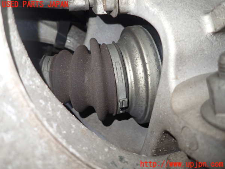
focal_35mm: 25
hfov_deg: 69.4
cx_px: 112
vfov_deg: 54.9
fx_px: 162
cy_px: 84
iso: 320
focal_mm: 4.5
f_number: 2
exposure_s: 1/30
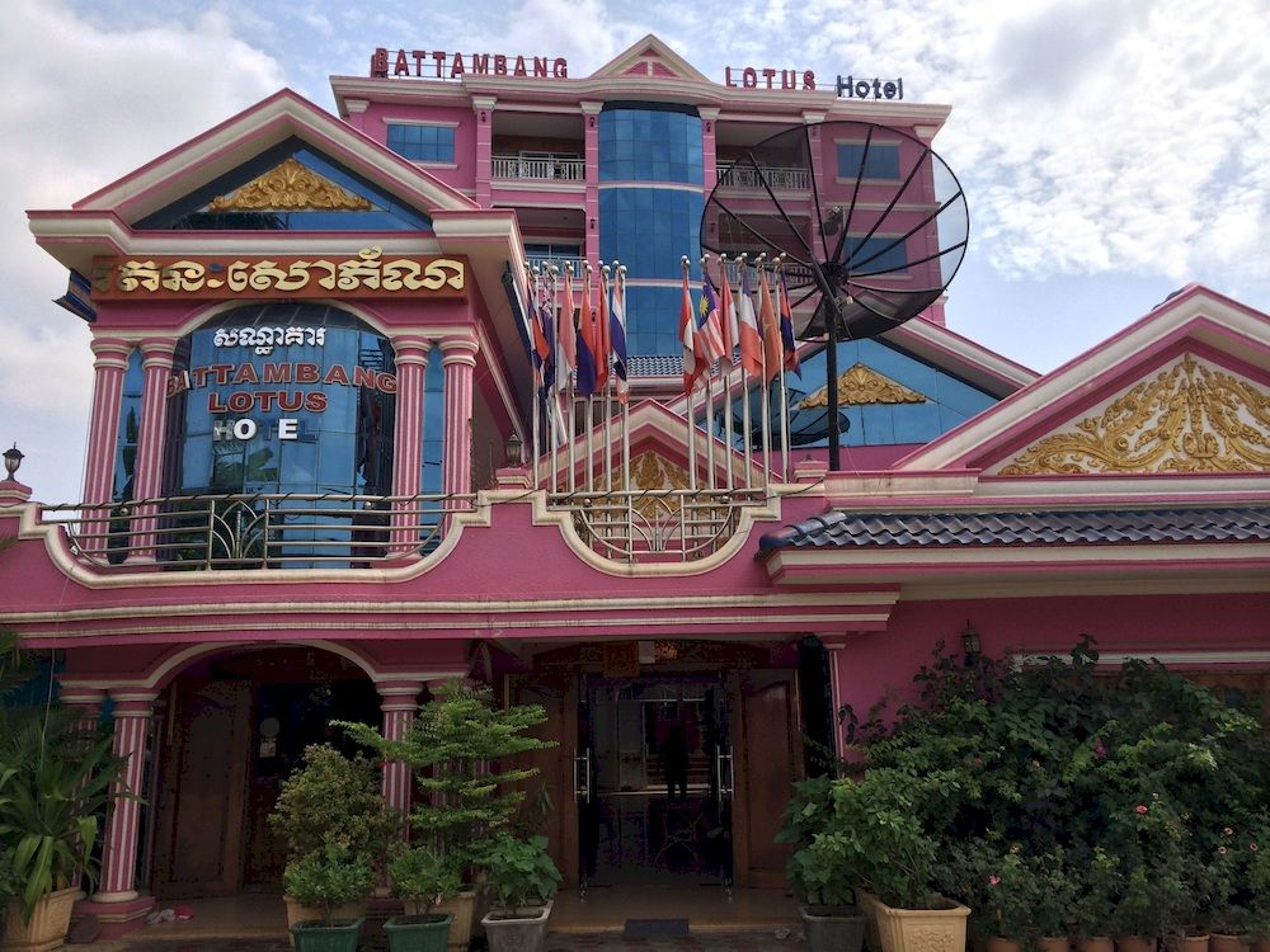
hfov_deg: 60.0
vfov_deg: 46.8
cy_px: 476
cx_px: 635
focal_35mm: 30
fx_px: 1101
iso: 40
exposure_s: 1/2053
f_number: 2.2
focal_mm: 4.12
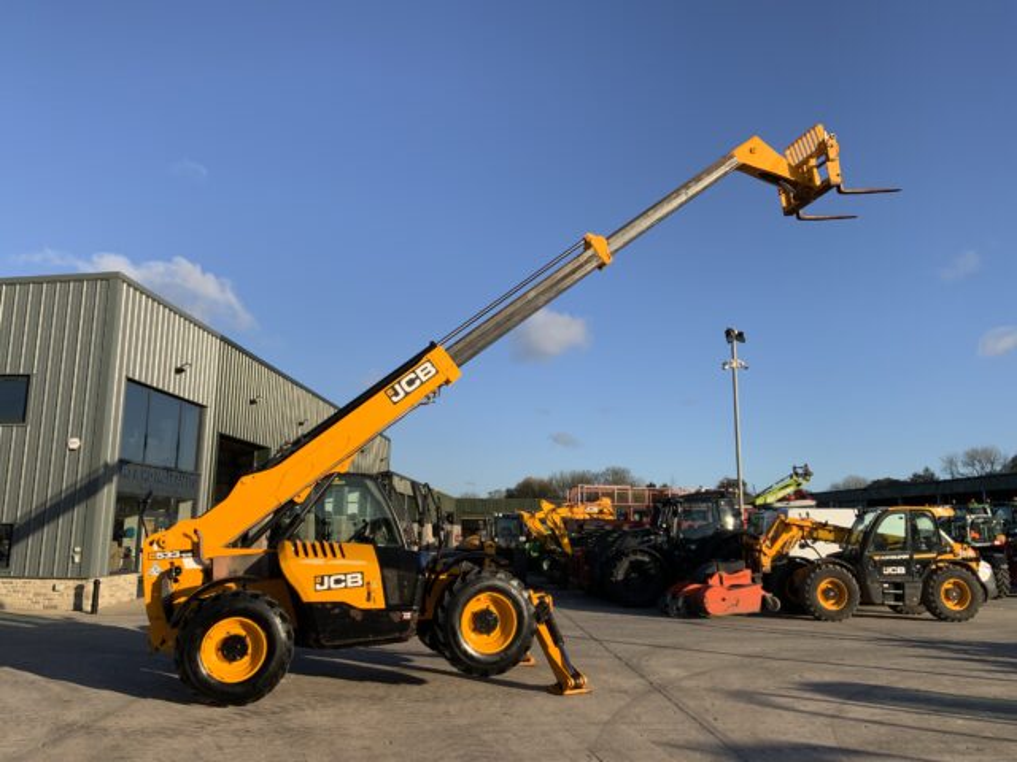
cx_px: 508
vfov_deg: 48.2
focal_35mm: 29
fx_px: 852
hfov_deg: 61.7
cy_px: 381
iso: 16
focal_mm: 3
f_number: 1.8
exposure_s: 1/1577
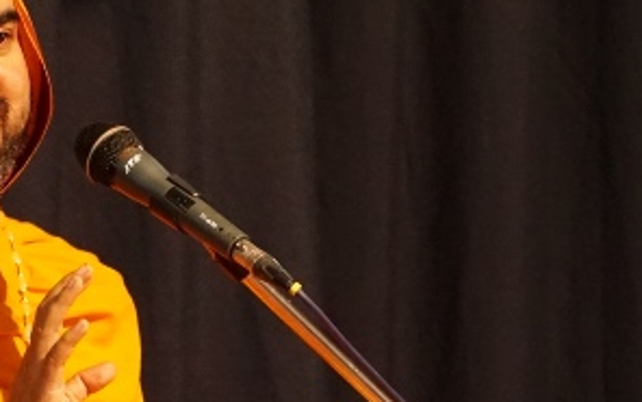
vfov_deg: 4.2
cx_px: 24
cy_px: 429
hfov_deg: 6.7
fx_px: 5459
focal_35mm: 312
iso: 12800
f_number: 7.1
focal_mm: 118
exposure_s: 1/125
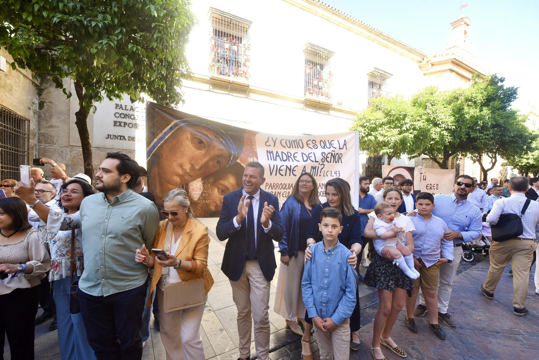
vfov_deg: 77.4
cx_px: 270
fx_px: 225
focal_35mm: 15
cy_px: 180
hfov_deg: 100.4
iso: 560
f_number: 5.6
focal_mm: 15
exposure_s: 1/400
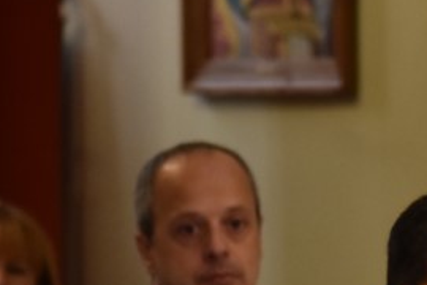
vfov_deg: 2.0
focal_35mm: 704
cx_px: 568
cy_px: 283
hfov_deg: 2.9
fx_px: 8350
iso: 800
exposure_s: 1/80
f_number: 5.6
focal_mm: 110
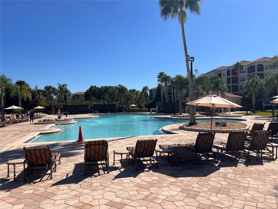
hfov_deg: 67.3
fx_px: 209
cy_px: 104
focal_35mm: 26
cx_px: 139
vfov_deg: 53.1
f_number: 1.5
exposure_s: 1/6993
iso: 50
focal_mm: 5.7
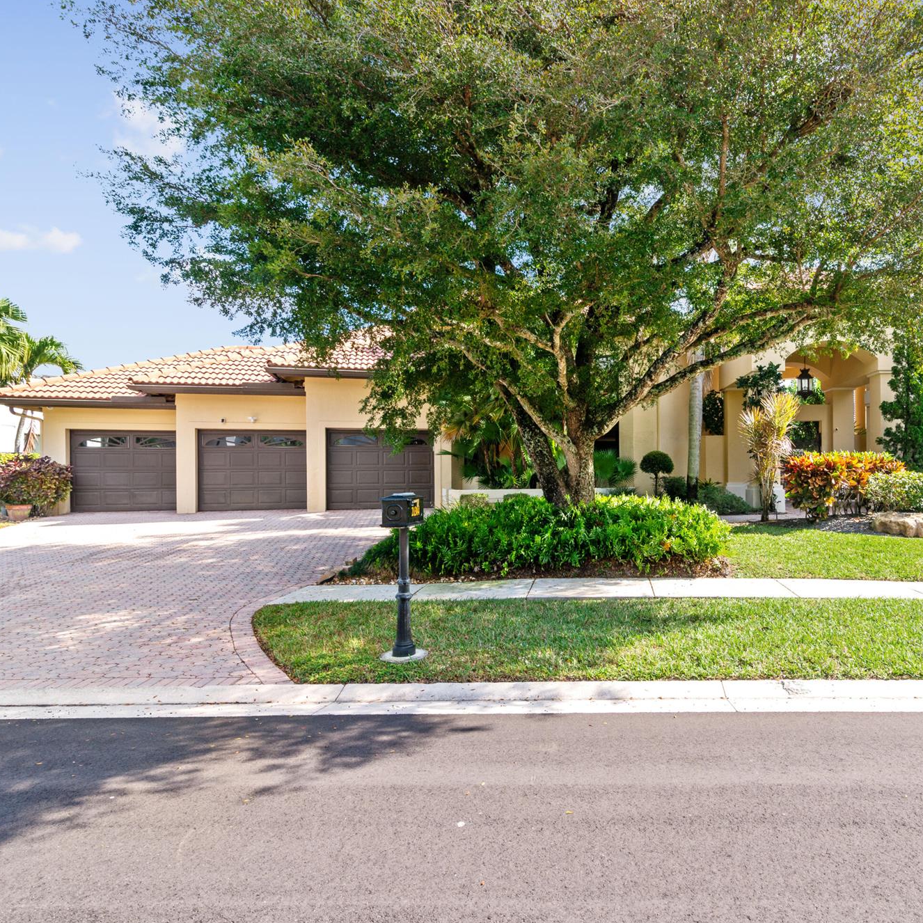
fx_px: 634
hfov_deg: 70.6
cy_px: 458
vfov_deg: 72.1
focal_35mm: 21
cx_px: 596
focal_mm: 16
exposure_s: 1/80
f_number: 13
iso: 320
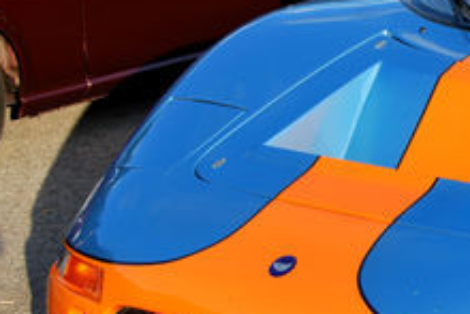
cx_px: 622
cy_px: 137
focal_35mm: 131
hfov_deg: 14.9
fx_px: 1711
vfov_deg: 10.5
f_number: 8
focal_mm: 30
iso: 100
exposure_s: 1/100
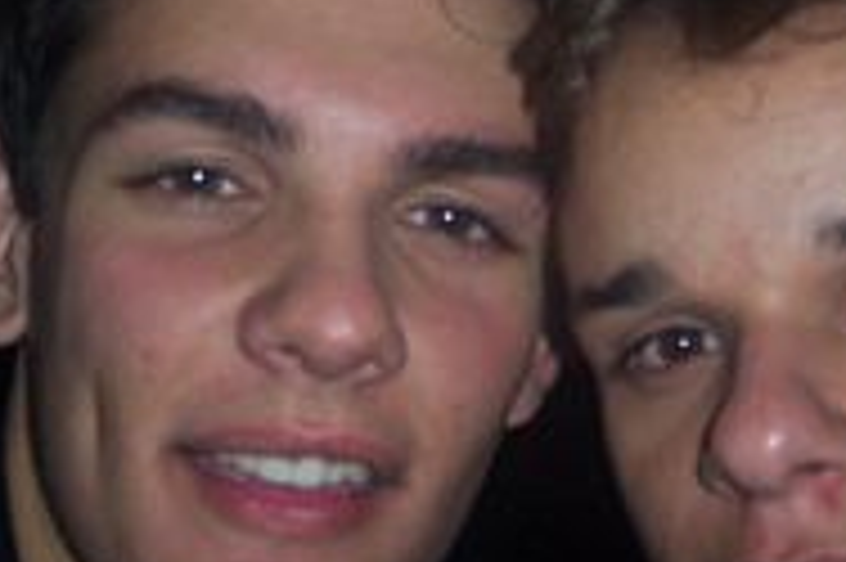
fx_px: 1902
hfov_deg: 25.1
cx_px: 446
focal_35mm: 81
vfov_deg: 16.8
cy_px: 214
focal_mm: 8
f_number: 2.8
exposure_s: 1/30
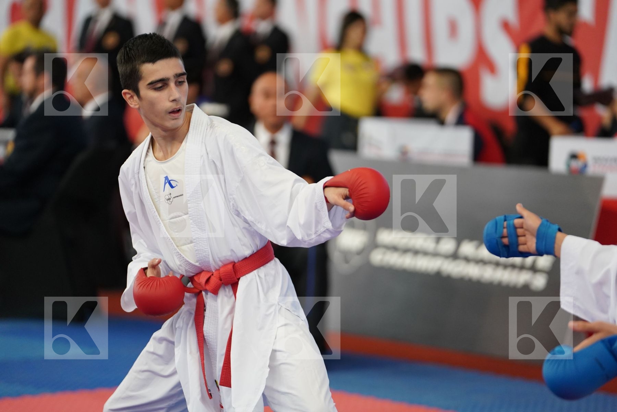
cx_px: 308
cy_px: 206
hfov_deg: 11.5
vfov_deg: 7.7
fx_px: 3050
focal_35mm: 178
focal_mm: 178
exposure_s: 1/1000
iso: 2500
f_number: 2.8
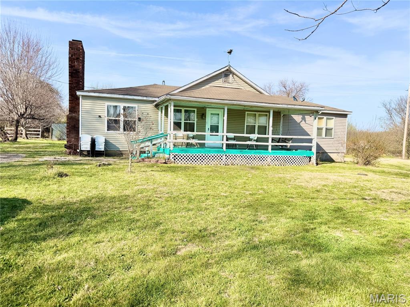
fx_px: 284
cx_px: 205
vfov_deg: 56.8
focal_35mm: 24
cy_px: 154
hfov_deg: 71.6
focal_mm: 6.76
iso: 80
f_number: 1.78
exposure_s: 1/4975
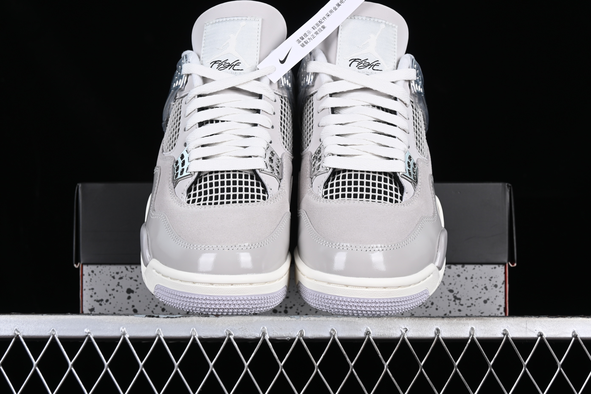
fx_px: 1231
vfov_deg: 18.2
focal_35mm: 75
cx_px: 296
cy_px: 197
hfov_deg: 27.0
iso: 160
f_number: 8
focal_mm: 50
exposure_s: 1/80
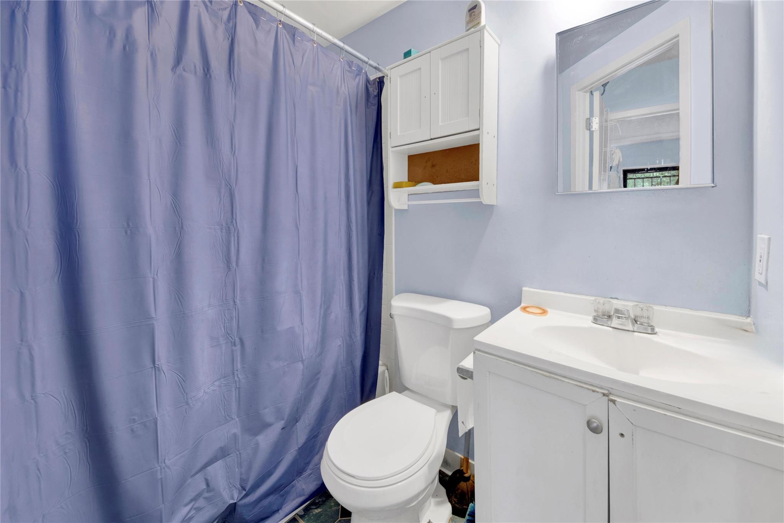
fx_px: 261
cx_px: 392
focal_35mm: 12
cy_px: 262
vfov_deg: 90.0
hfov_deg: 112.6
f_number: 8
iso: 100
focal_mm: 8
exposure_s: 8
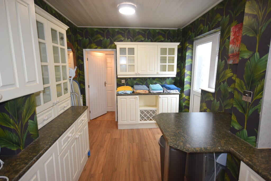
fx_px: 147
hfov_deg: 85.4
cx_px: 136
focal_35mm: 20
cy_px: 90
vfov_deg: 63.2
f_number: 4.5
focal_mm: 13
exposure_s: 1/60
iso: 800
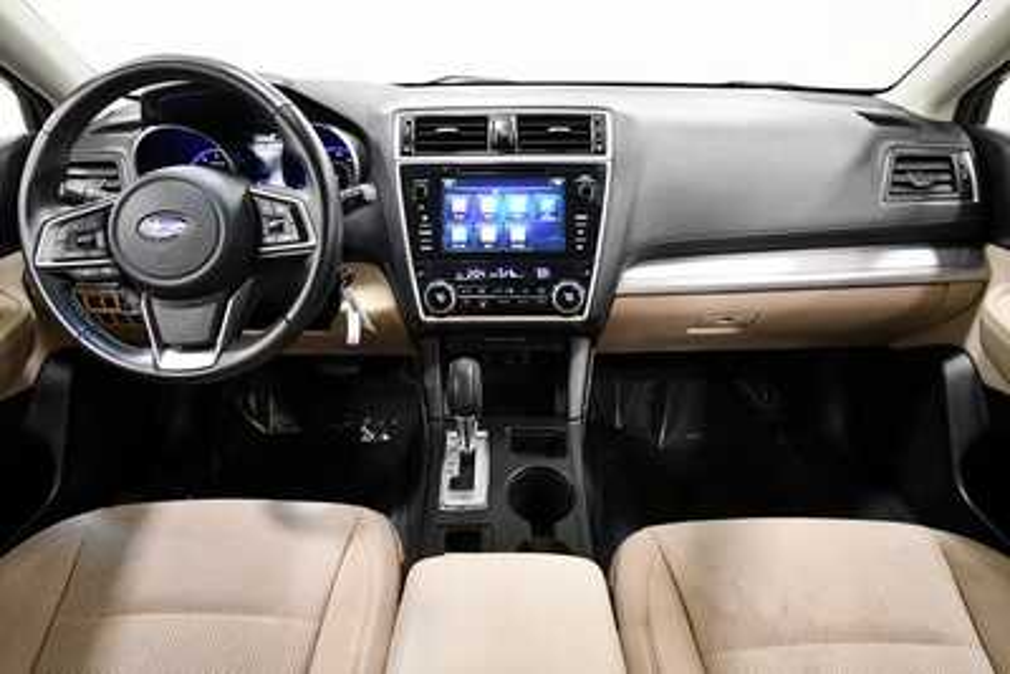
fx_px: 589
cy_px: 337
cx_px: 505
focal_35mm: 21
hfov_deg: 81.2
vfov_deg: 59.5
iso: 3200
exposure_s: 1/80
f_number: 5
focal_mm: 14
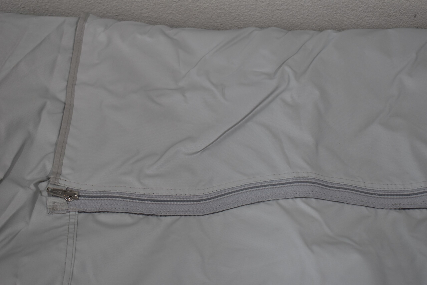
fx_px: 712
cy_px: 142
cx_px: 214
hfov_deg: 33.4
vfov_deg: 22.6
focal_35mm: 60
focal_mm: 40
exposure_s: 1/125
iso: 220
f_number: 5.6
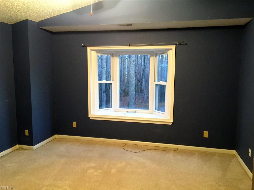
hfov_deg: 61.7
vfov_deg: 48.2
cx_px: 127
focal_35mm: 29
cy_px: 95
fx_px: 213
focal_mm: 4.15
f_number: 2.2
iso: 125
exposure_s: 1/10
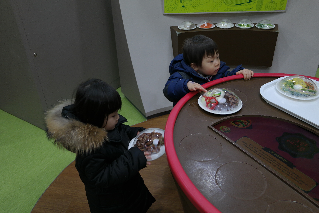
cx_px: 160
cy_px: 106
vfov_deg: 43.6
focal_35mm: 30
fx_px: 266
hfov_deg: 61.9
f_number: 3.5
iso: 200
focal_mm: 20
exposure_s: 1/40
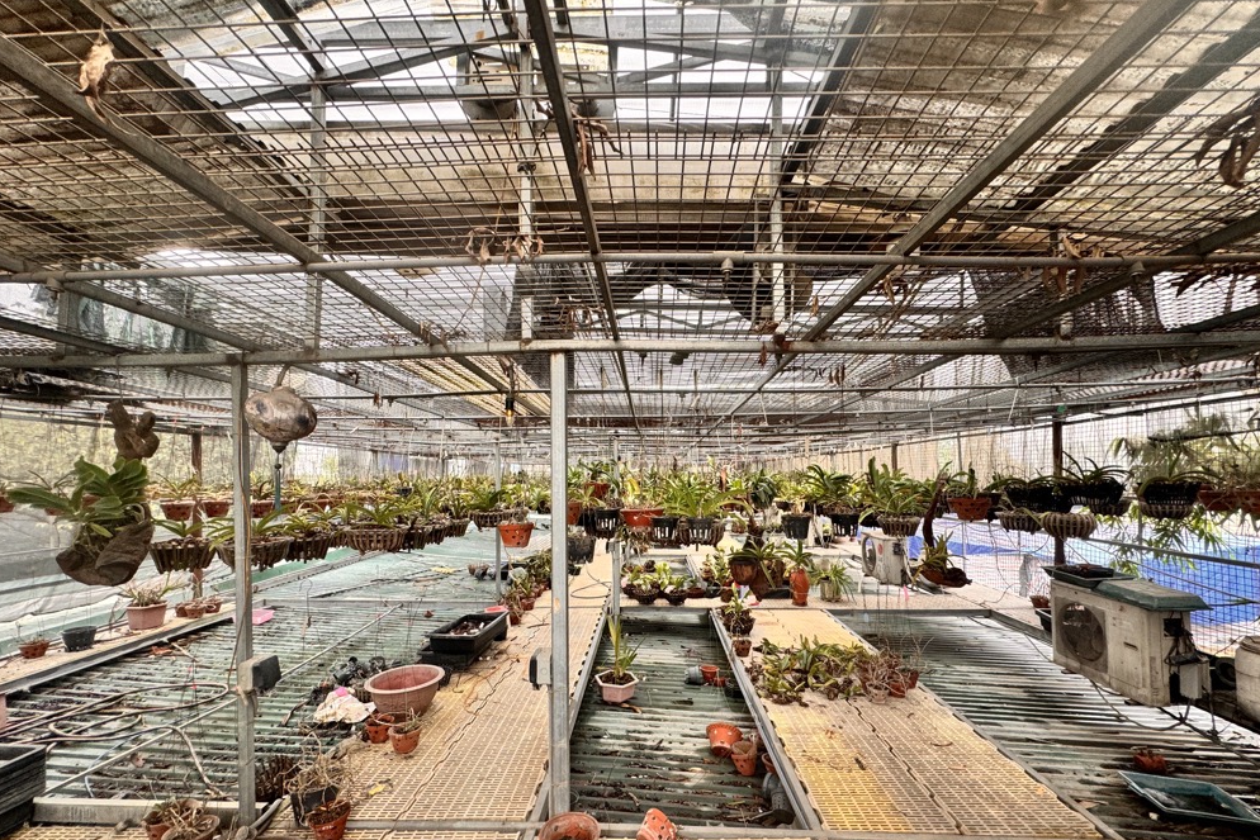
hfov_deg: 100.4
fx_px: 525
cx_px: 643
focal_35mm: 15
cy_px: 464
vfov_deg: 77.1
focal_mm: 2.22
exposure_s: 1/99
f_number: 2.2
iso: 100
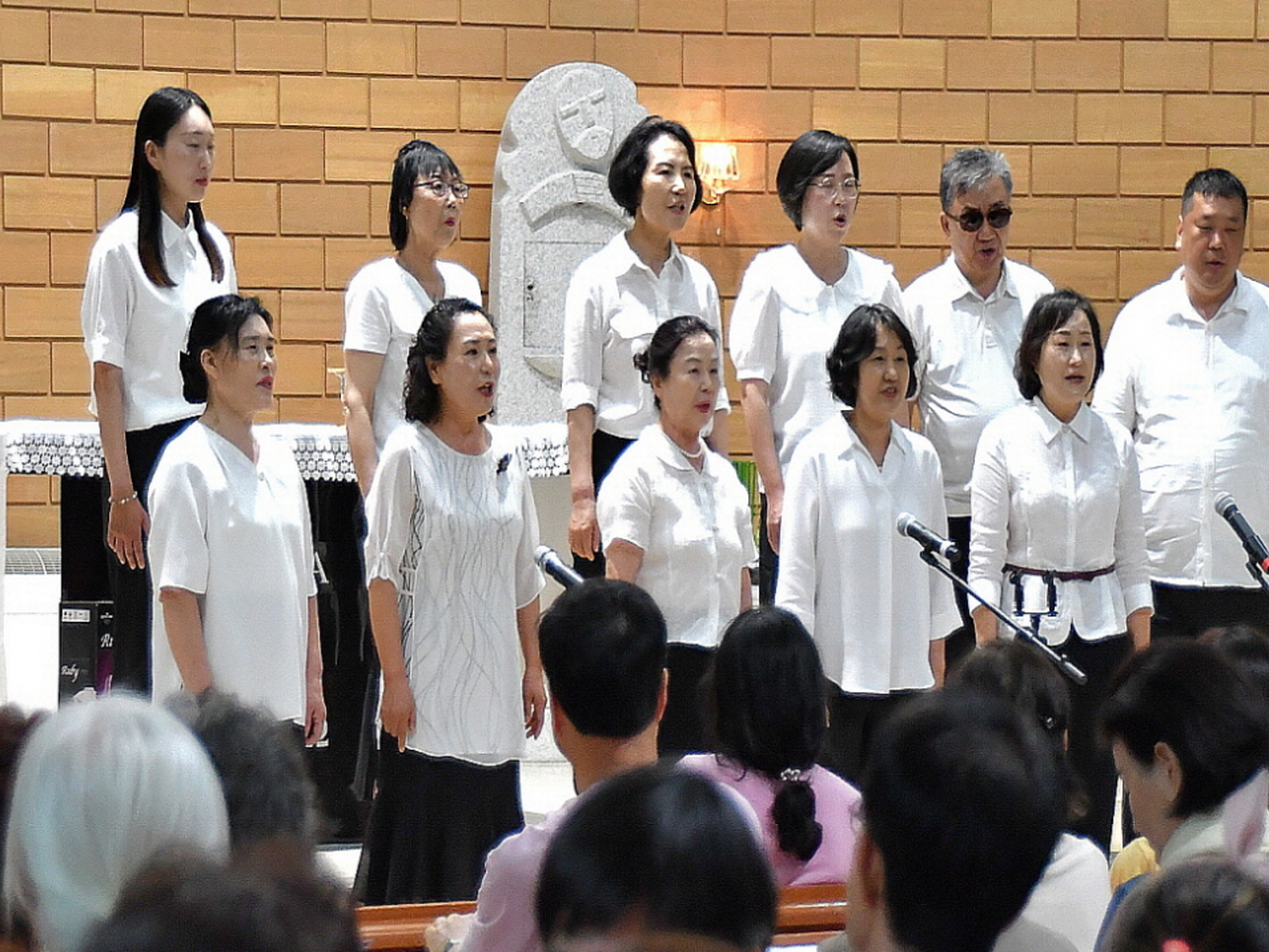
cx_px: 695
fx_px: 4473
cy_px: 475
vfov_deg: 12.1
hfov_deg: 16.1
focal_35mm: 122
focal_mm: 75
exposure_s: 1/80
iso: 3200
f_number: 5.3
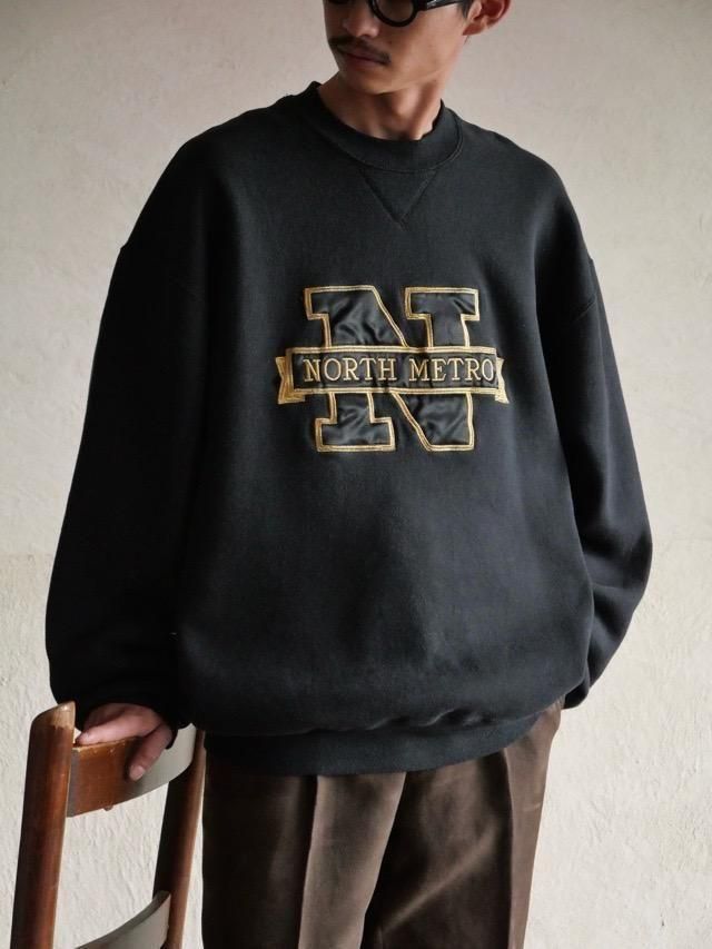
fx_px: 2851
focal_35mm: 104
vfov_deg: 18.9
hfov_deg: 14.2
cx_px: 356
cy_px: 474
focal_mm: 52
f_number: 4
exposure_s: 1/125
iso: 2500
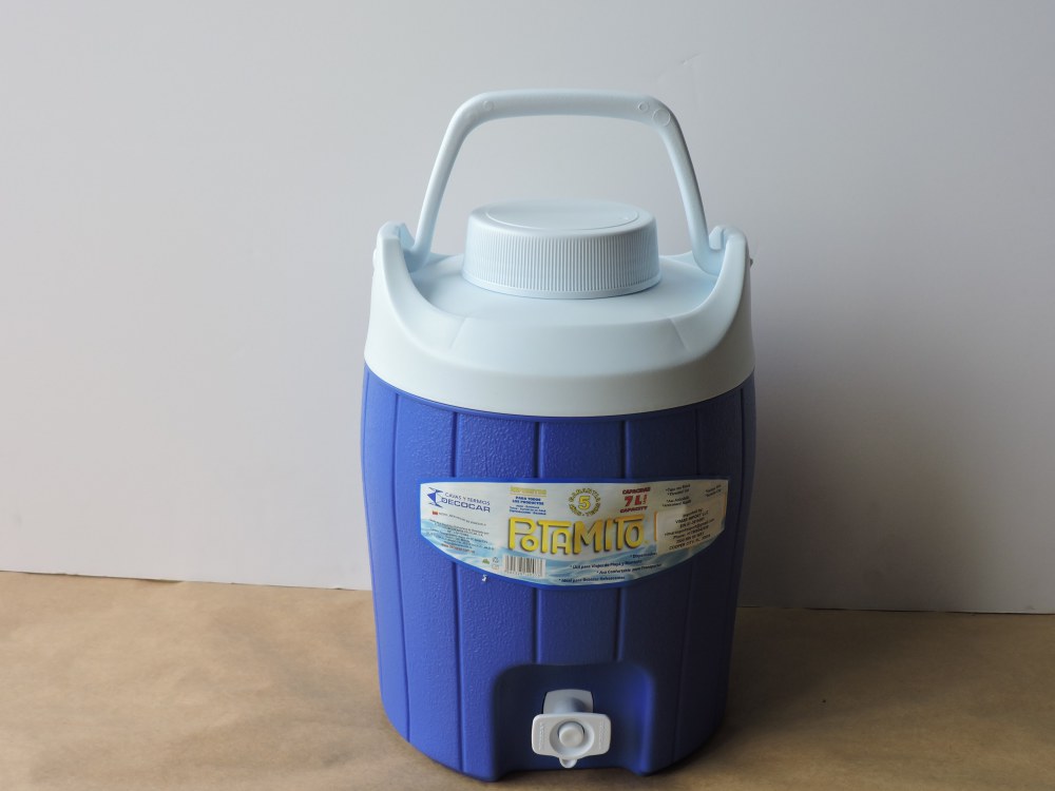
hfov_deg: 43.9
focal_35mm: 43
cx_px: 528
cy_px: 396
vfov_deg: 33.6
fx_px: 1311
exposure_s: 1/80
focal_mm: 7.7
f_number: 3.4
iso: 100
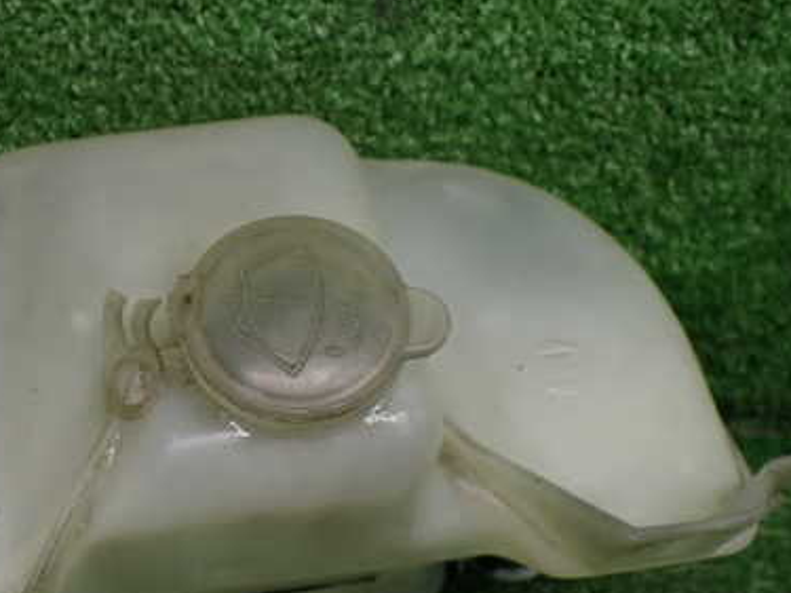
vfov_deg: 30.2
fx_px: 1096
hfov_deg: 38.6
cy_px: 357
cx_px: 198
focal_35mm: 48
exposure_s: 1/125
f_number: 2.3
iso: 320
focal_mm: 5.4
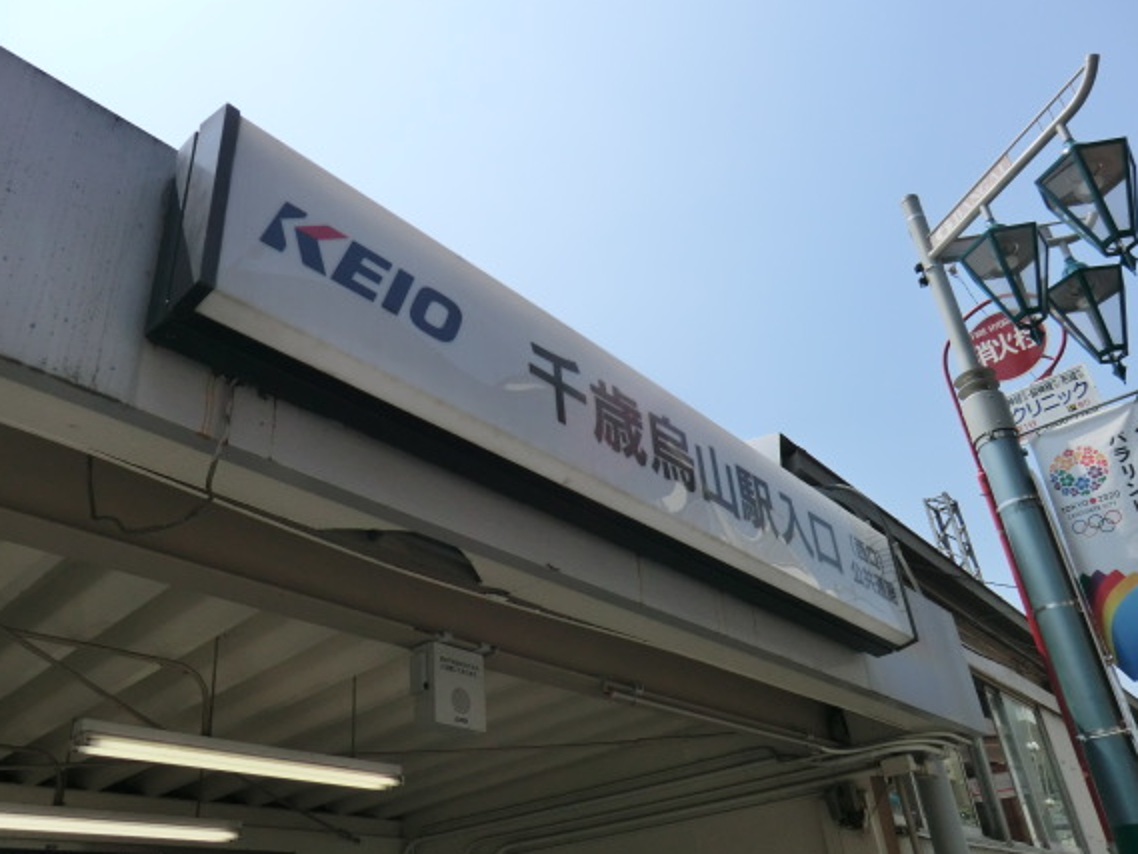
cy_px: 450
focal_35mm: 27
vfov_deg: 51.3
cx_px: 534
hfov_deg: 65.3
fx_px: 888
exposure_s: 1/250
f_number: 7.5
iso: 80
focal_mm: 4.3
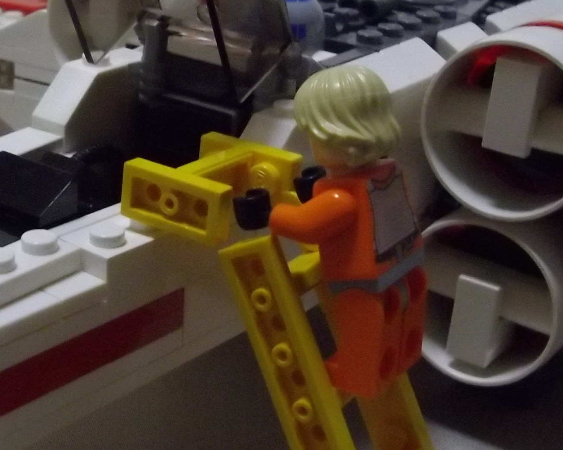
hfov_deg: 25.9
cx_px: 186
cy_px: 211
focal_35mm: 73
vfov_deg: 21.0
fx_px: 1217
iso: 625
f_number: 3.5
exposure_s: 1/50
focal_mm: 5.8
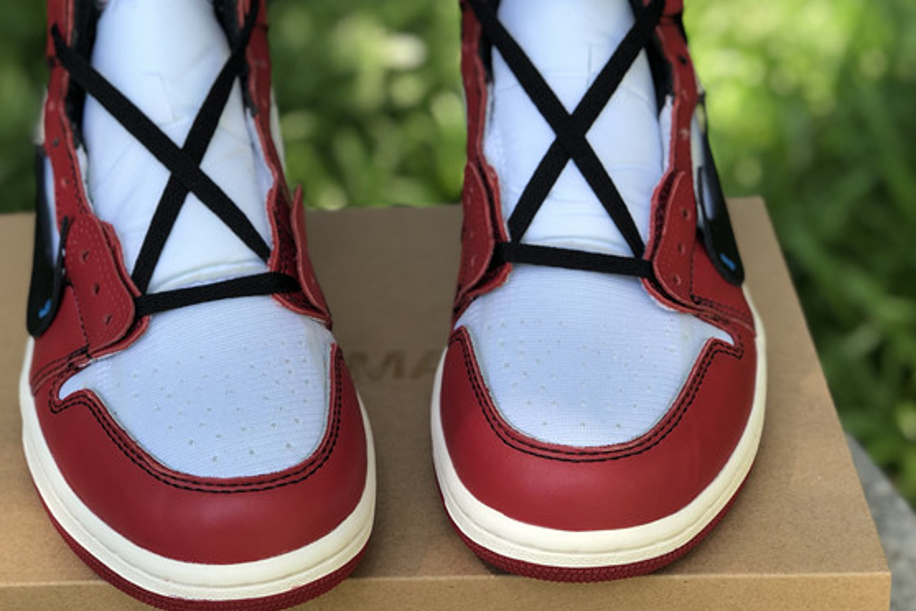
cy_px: 220
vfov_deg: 18.9
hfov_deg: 28.0
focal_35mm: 72
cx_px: 364
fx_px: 1832
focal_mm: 6
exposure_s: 1/105
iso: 16
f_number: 2.4
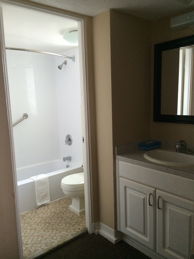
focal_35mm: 30
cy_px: 130
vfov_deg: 60.0
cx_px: 97
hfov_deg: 46.8
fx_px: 224
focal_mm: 4.12
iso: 200
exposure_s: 1/30
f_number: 2.2
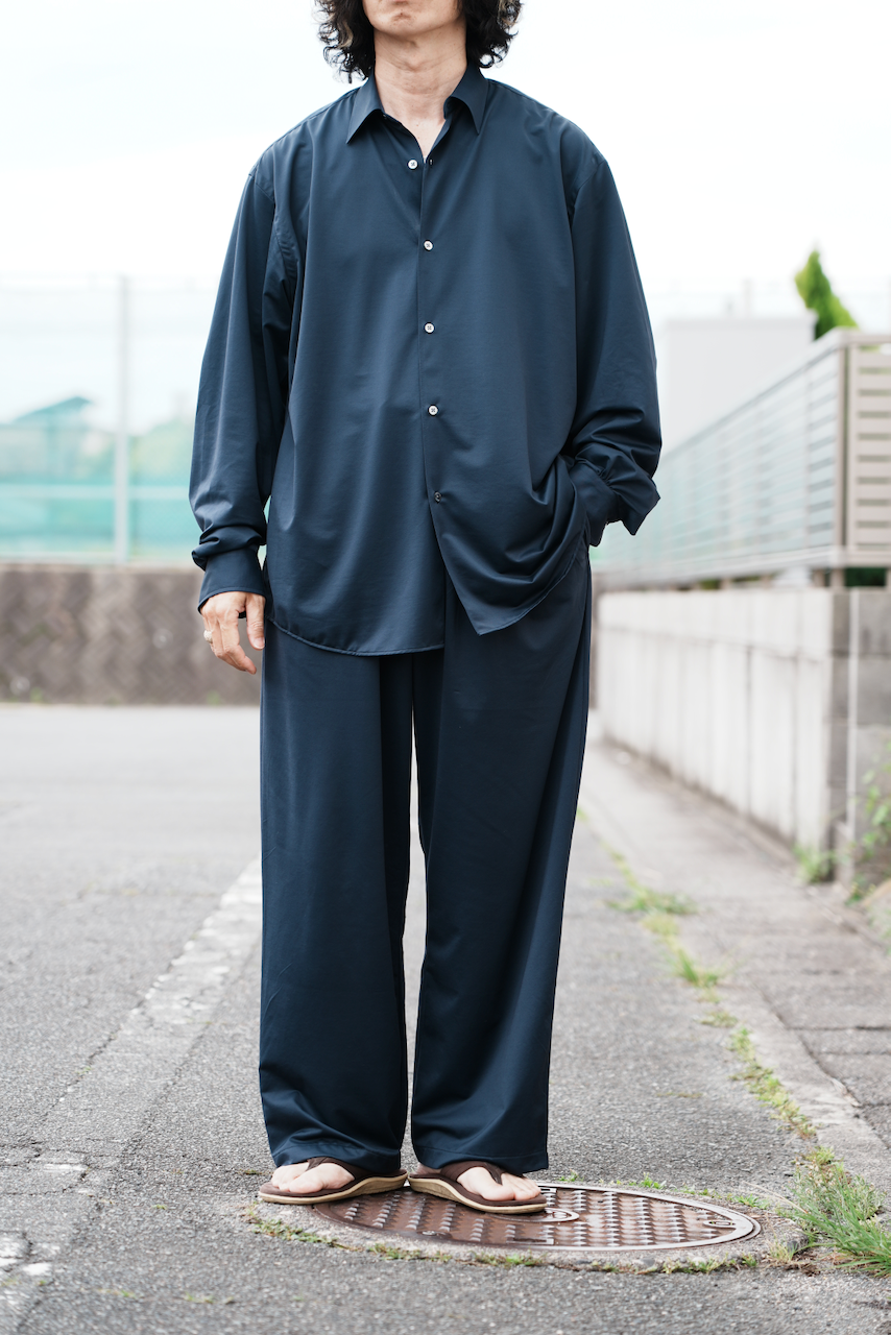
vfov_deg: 20.2
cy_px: 668
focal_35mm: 101
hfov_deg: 13.6
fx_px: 3747
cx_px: 446
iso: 100
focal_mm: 101
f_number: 4.5
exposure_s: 1/160
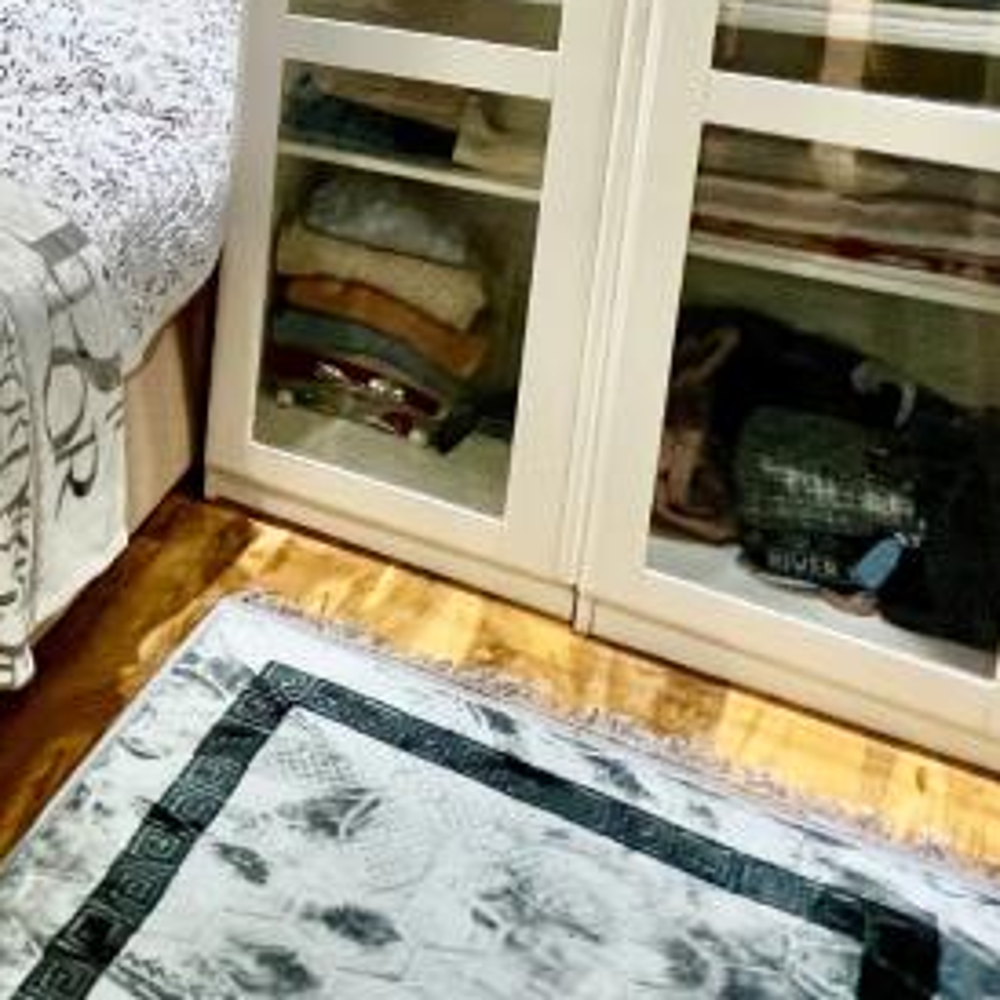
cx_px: -482
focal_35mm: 43
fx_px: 1405
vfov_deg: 34.3
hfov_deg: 27.6
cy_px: -80
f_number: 1.8
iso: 200
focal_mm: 1.57
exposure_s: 1/100
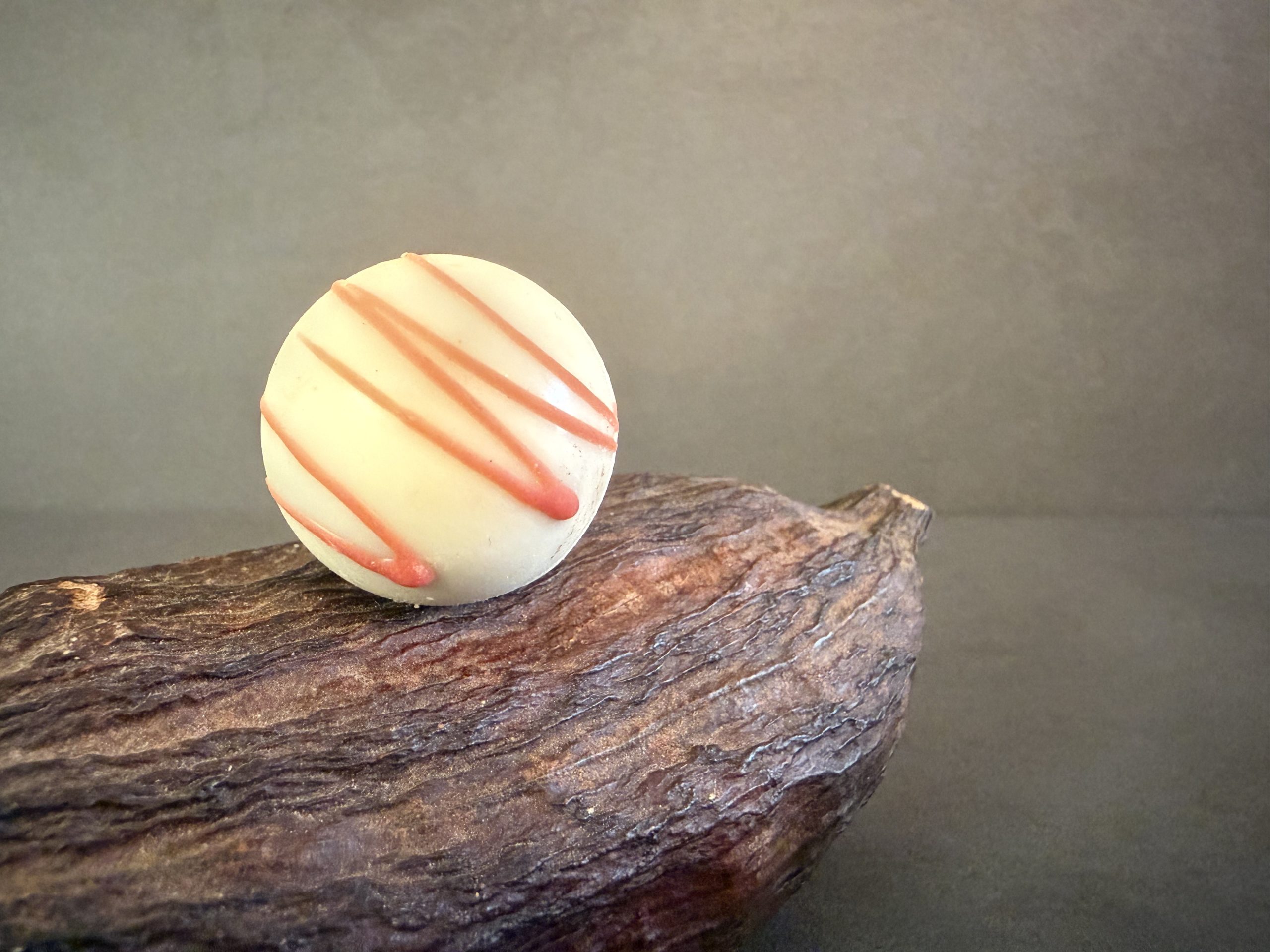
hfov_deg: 71.6
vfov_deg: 56.8
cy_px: 476
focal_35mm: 24
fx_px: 881
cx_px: 635
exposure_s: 1/33
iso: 1000
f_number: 2.2
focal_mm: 2.22
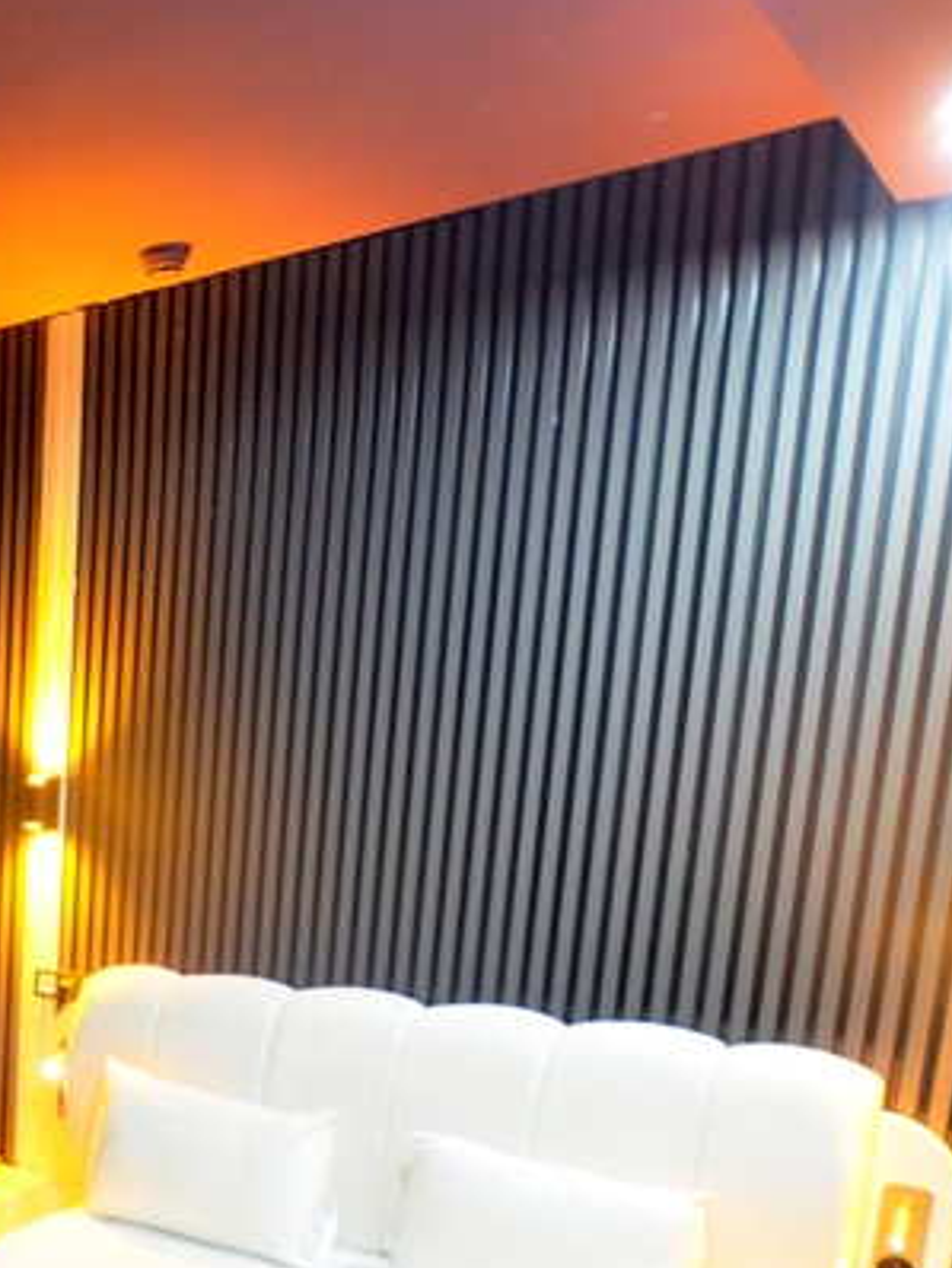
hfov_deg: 28.5
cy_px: 1013
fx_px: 1355
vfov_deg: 47.4
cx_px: -401
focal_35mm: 37
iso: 1100
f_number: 3.5
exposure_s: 1/30
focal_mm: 10
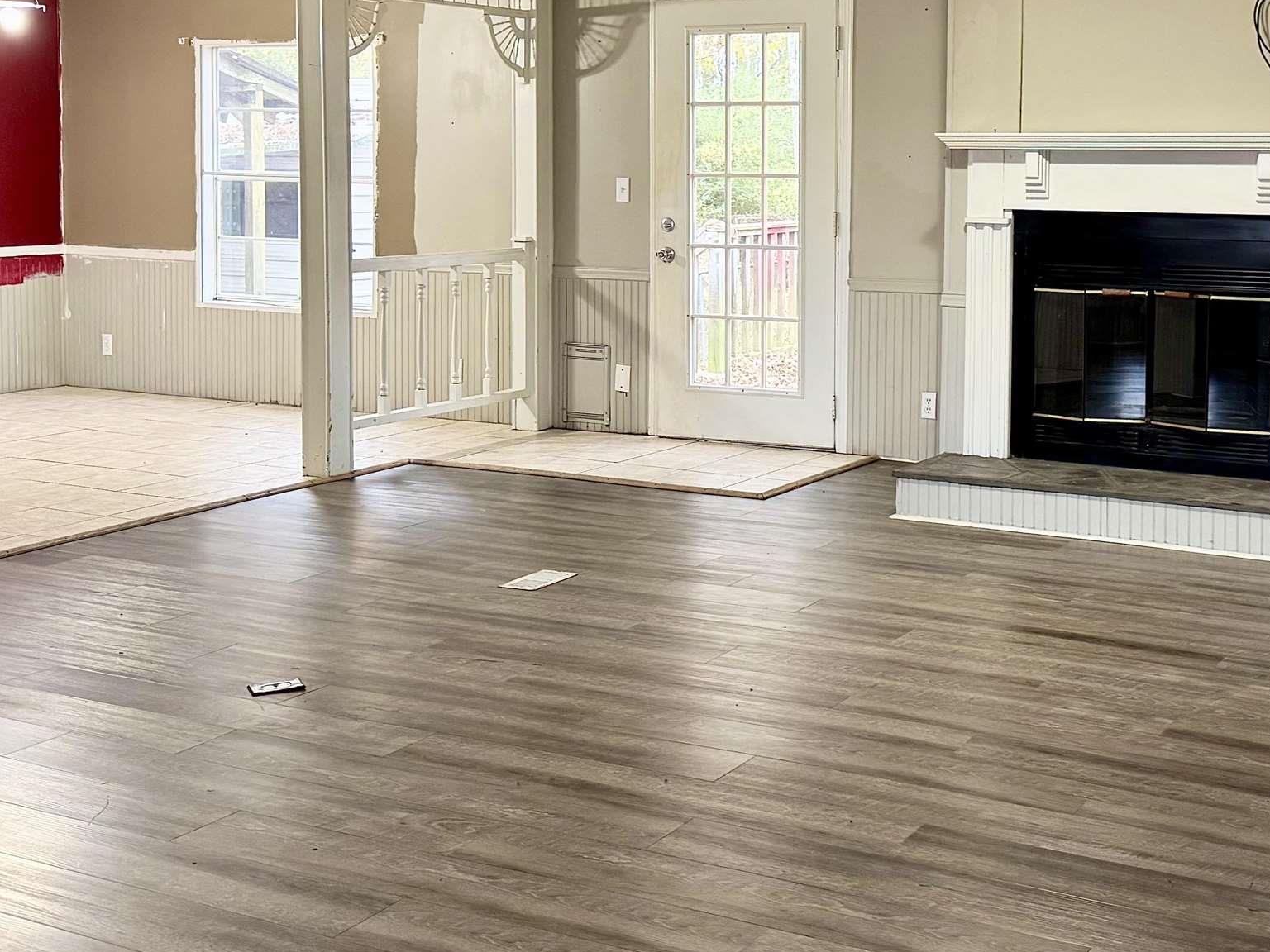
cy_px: 249
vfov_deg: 29.8
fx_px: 1761
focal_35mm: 48
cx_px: 859
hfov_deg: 39.1
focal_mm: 6.76
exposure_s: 1/60
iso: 250
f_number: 1.78
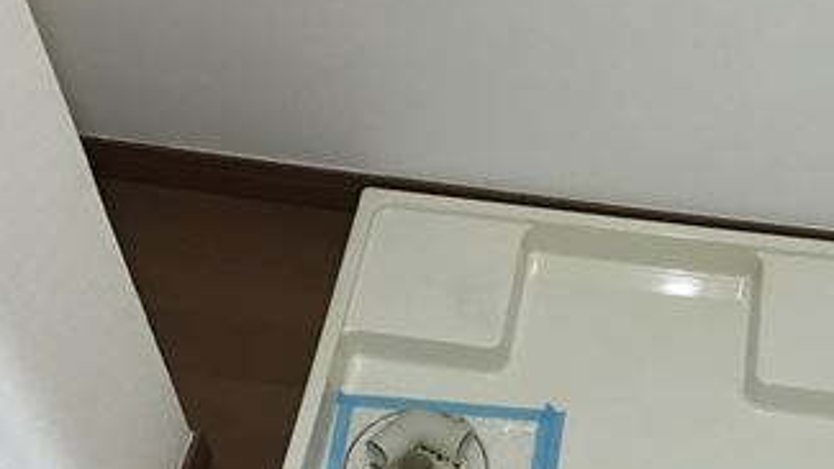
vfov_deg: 19.8
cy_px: 377
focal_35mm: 60
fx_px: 1327
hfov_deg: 34.7
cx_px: 508
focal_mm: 3.99
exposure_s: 1/14
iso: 100
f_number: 1.8
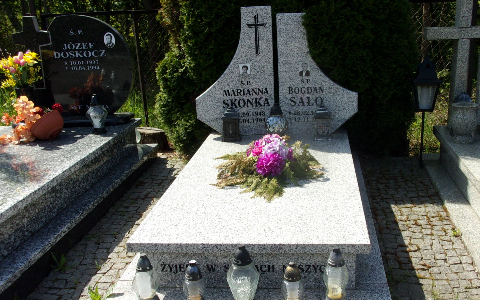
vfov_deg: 31.9
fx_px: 523
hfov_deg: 49.2
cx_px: 265
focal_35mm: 40
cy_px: 171
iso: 80
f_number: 10.8
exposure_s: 1/70
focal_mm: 5.1
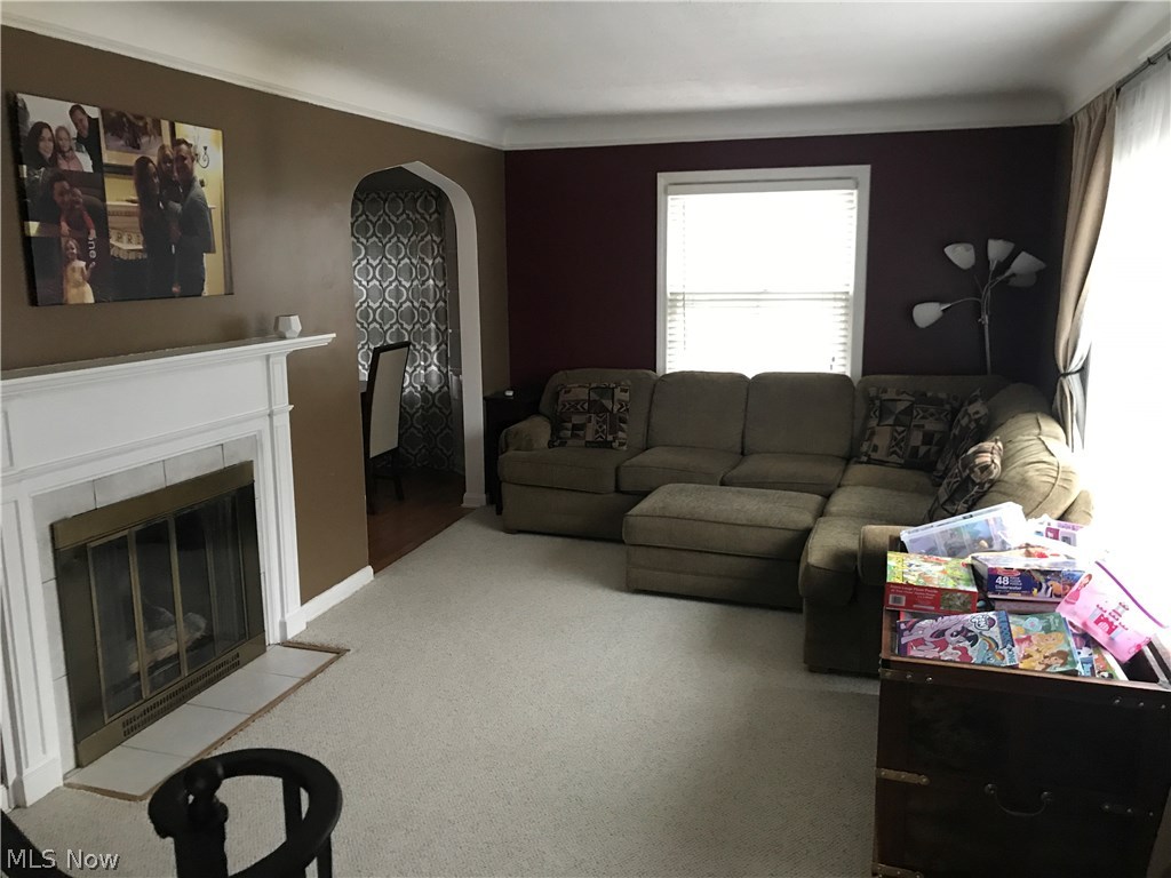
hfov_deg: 63.4
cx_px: 586
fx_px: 947
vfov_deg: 49.7
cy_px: 439
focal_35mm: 28
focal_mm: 3.99
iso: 100
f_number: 1.8
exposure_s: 1/9
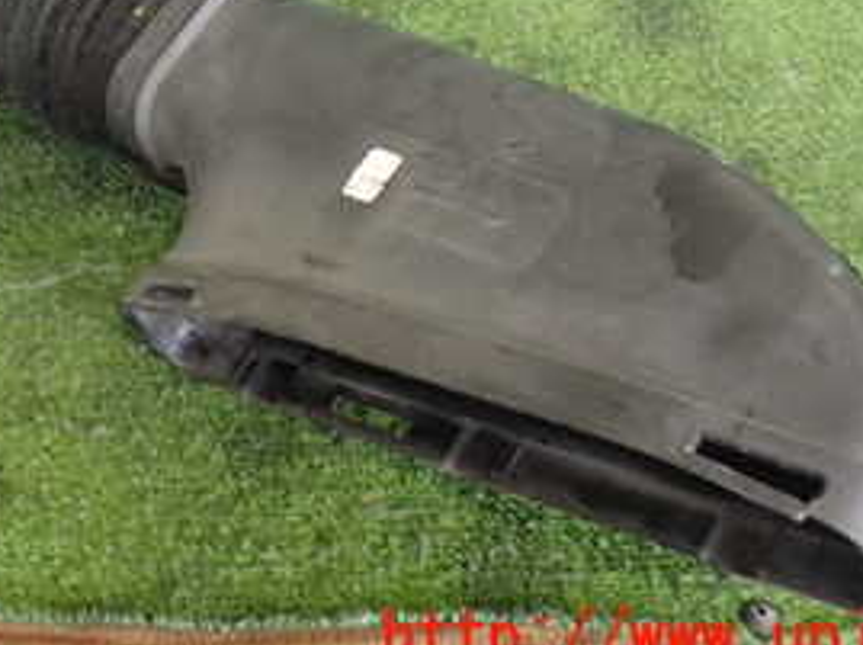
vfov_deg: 20.9
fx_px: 1668
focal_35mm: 67
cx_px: 144
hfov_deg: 28.3
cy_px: -42
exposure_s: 1/40
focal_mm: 5.4
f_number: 2.3
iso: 200
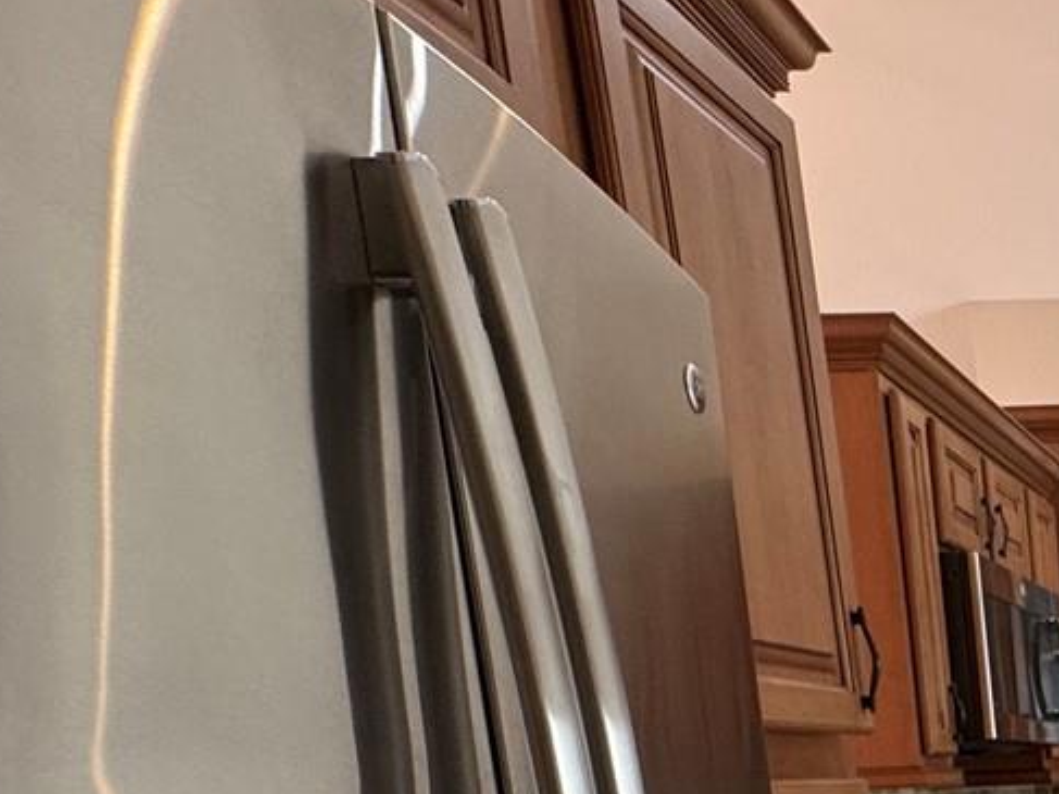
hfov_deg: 29.5
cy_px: 1005
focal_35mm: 46
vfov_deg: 27.0
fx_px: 1407
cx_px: 1498
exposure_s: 1/60
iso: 160
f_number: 2.2
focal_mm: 2.22
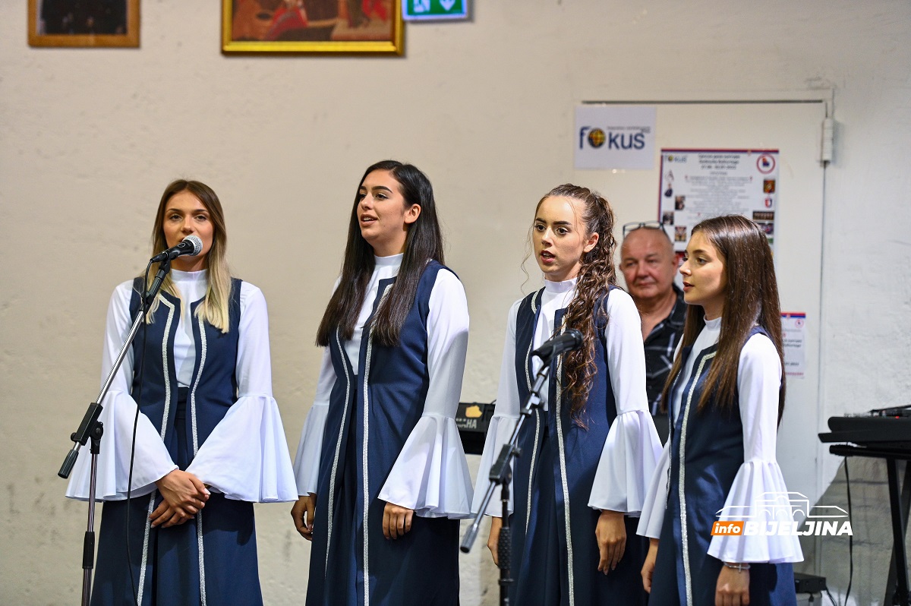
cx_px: 456
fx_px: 3413
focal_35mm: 135
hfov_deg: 15.2
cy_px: 303
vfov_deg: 10.1
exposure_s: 1/125
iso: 1600
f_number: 2.8
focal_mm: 135
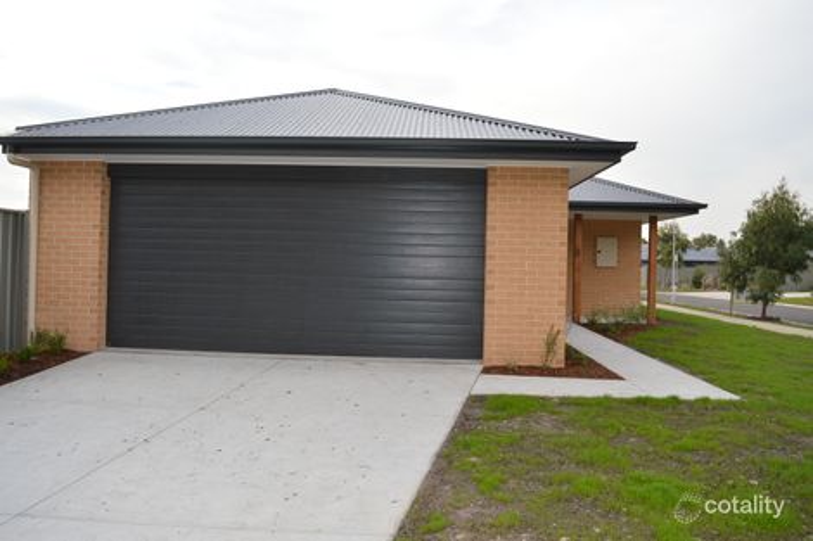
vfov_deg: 47.9
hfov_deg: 67.4
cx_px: 406
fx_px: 610
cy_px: 270
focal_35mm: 27
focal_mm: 18
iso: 100
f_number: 6.3
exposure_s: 1/200
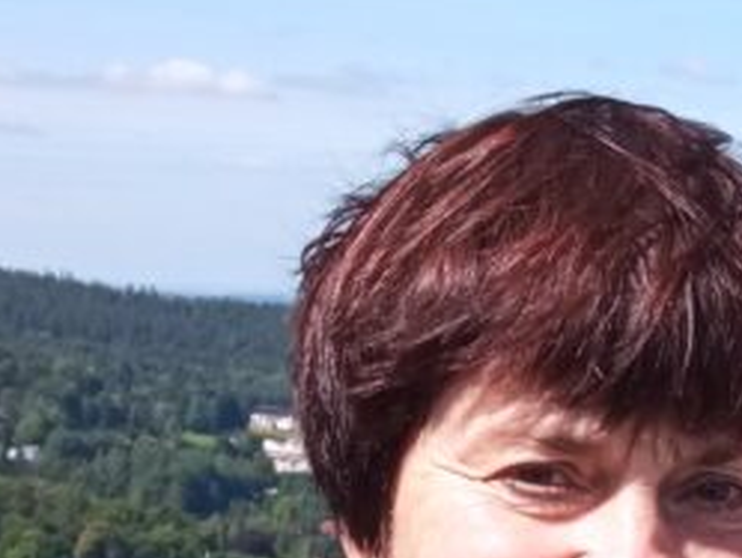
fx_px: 2380
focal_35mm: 111
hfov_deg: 16.8
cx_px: 945
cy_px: 582
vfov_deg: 13.1
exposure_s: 1/1205
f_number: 2.2
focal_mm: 3.79
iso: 111
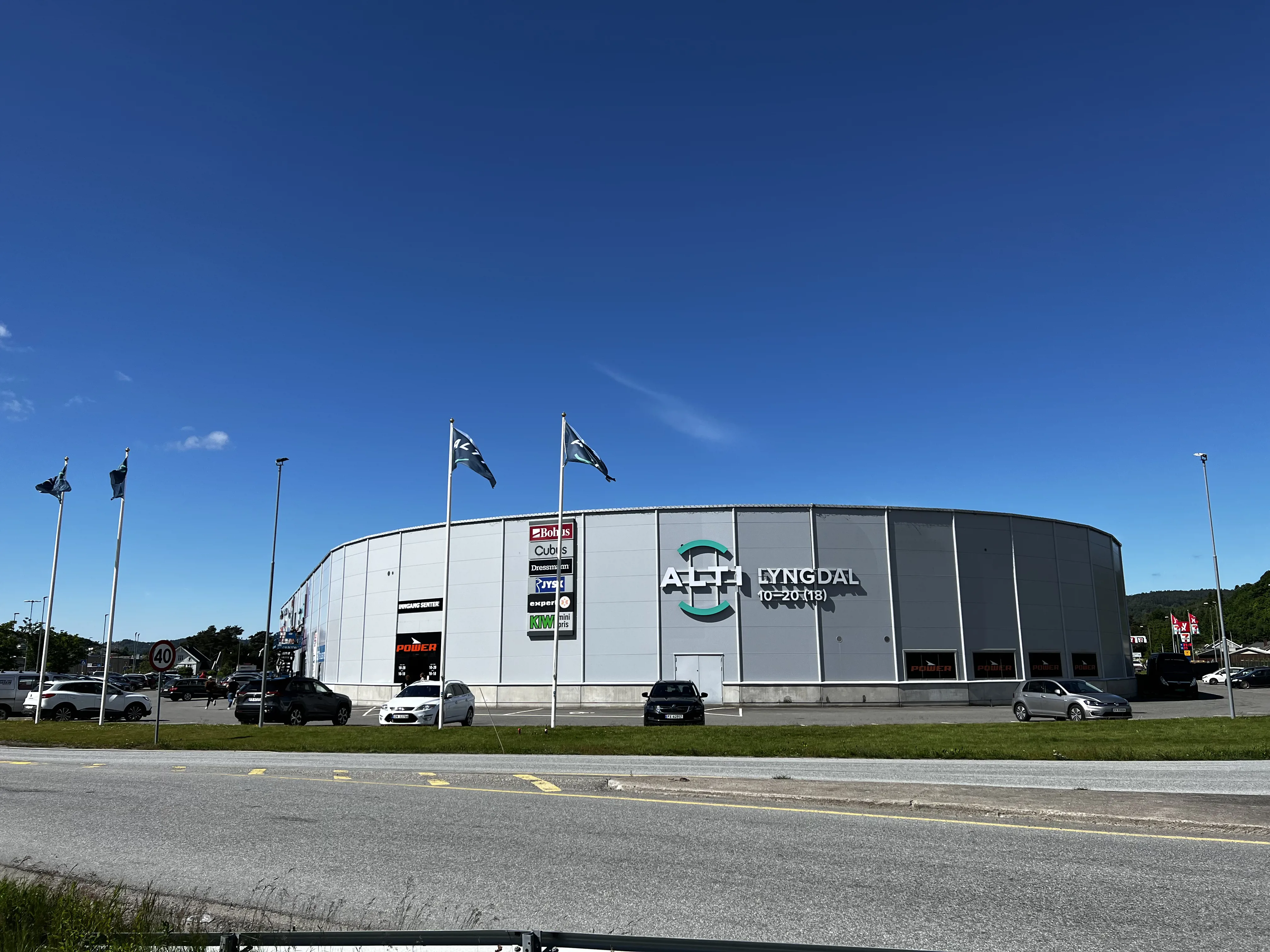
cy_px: 476
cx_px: 635
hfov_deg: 67.3
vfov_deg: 53.1
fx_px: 954
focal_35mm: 26
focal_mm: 5.7
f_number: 1.5
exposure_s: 1/5587
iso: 50
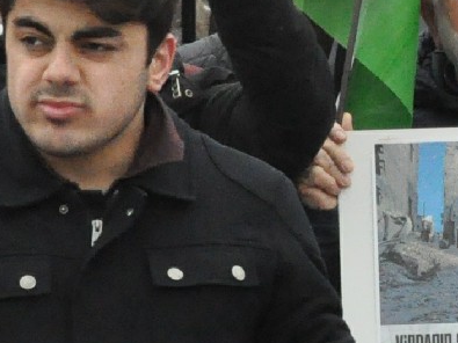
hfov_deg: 4.1
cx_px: 790
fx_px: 6374
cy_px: 300
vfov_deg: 3.1
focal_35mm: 482
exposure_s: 1/640
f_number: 13
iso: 3200
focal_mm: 55
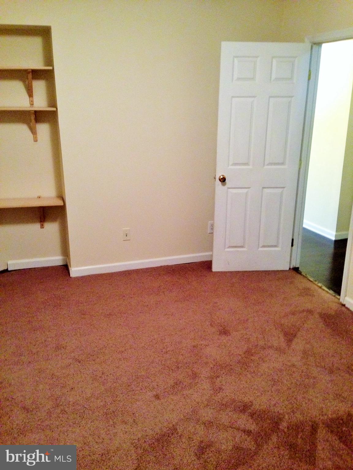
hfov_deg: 42.9
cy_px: 235
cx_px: 176
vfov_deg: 55.4
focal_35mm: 33
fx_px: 449
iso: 400
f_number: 2.4
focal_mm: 4.12
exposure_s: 1/20
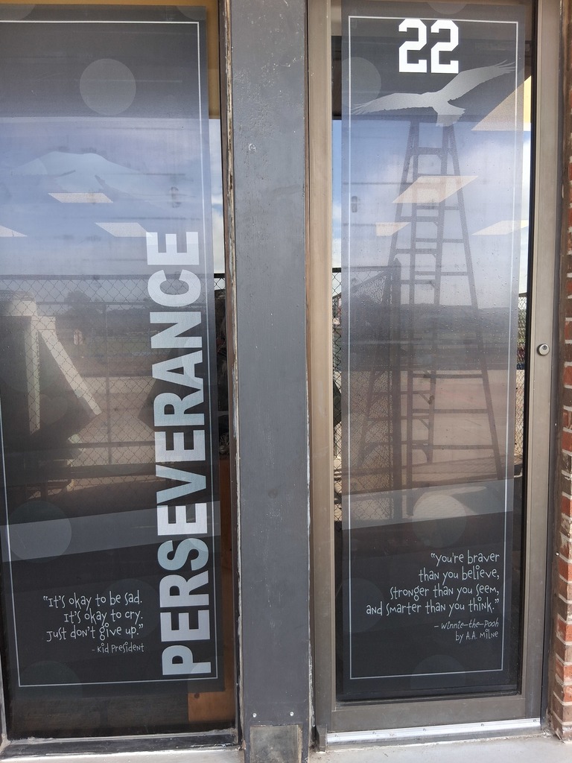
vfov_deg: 67.3
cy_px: 382
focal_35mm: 26
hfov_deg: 53.1
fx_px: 573
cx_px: 286
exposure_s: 1/120
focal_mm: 3.98
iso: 64
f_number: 1.8
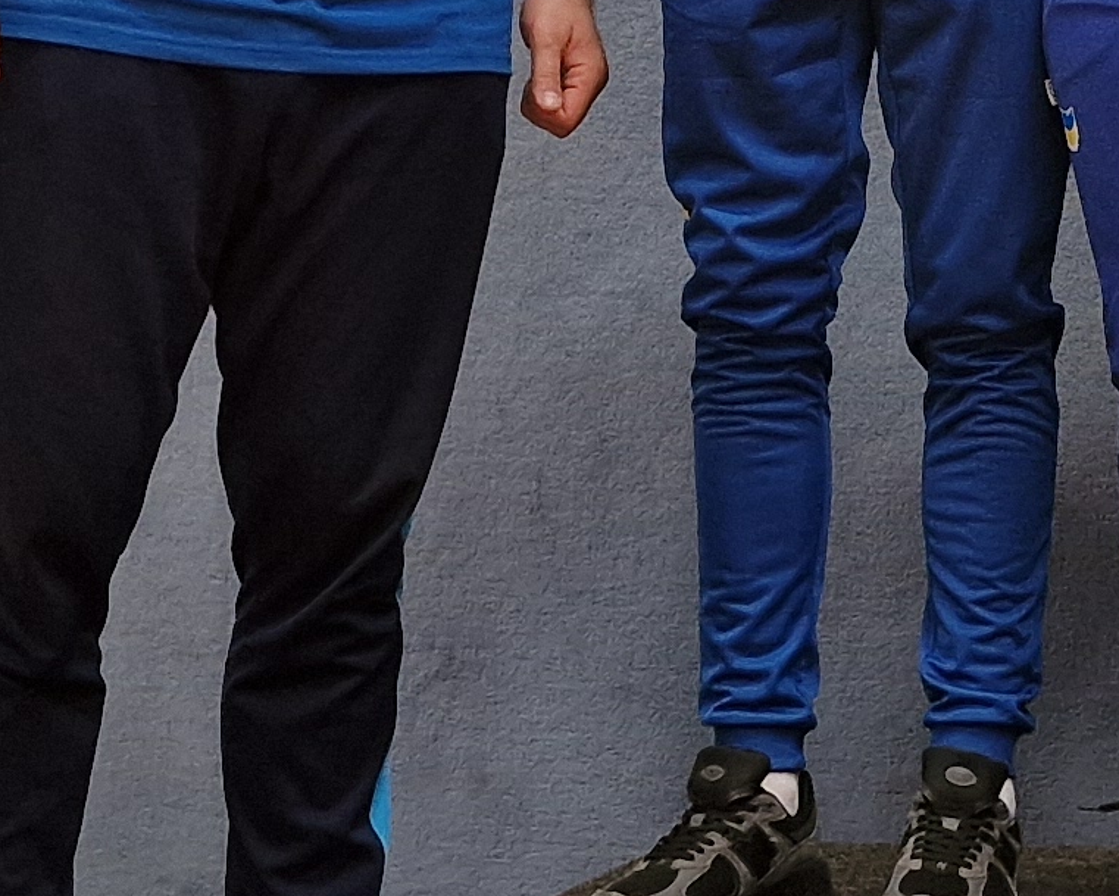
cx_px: 1268
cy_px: -343
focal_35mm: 118
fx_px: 3908
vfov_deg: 12.6
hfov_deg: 15.8
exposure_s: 1/100
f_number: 1.8
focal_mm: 6.4
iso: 200
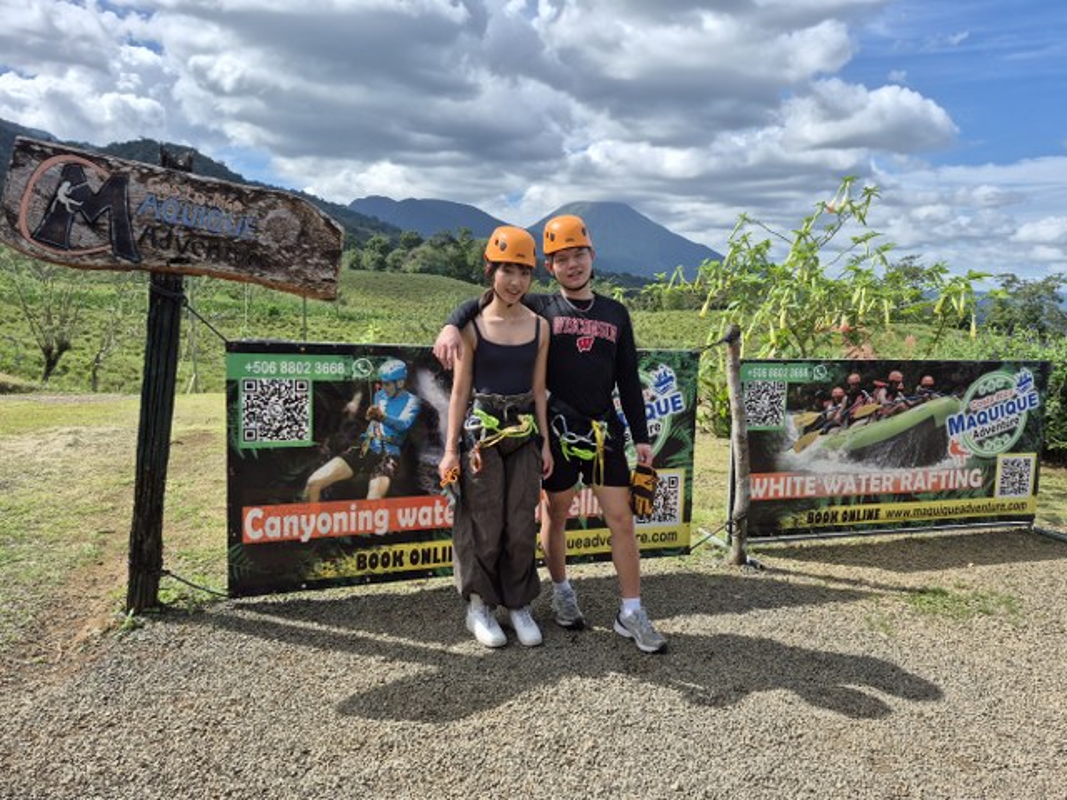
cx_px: 534
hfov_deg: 73.9
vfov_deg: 58.9
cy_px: 400
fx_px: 709
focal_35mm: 23
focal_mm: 5.4
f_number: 1.8
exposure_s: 1/1816
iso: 25
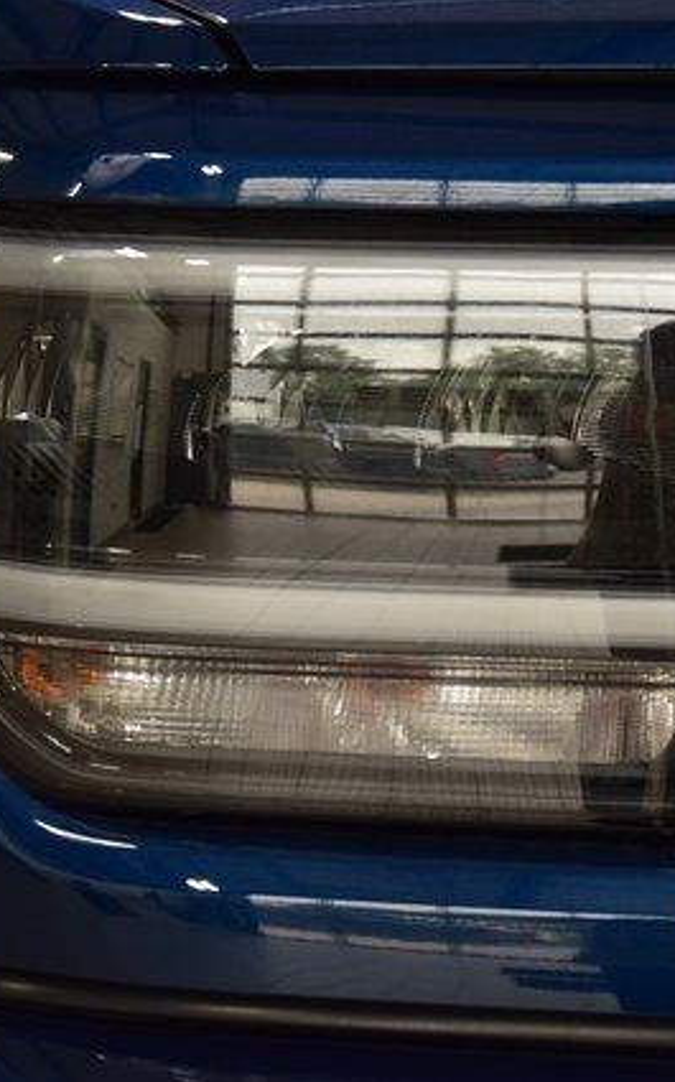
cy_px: 541
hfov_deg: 8.7
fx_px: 4416
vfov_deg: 14.0
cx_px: 494
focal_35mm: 150
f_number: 7.1
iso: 720
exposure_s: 1/30
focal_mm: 65
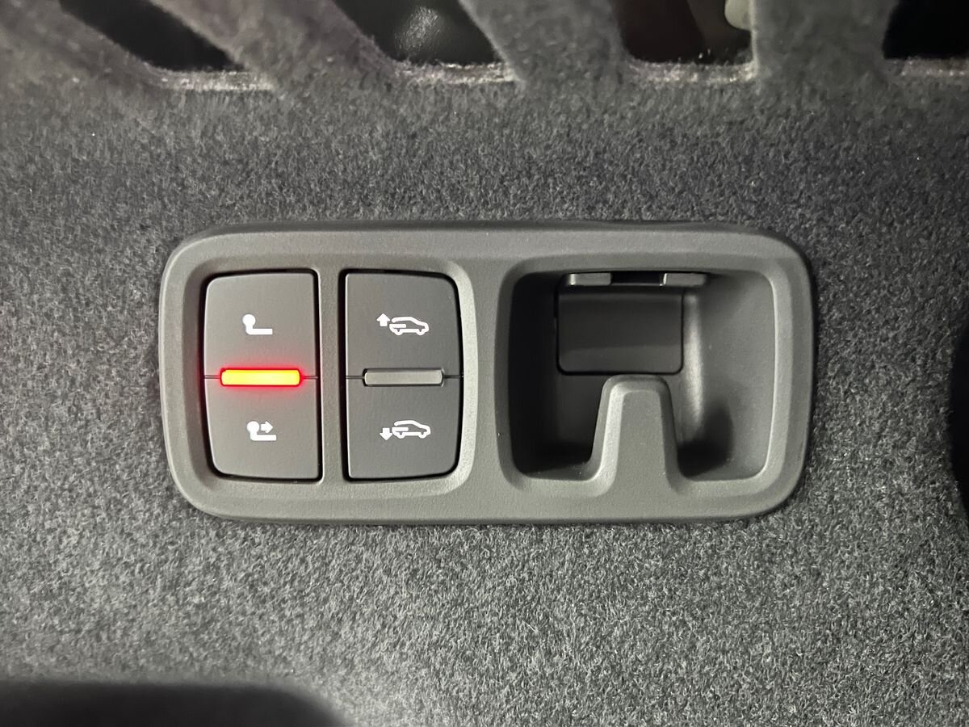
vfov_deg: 53.1
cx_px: 484
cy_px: 364
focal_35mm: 26
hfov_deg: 67.3
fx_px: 728
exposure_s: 1/20
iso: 1000
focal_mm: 5.7
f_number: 1.5
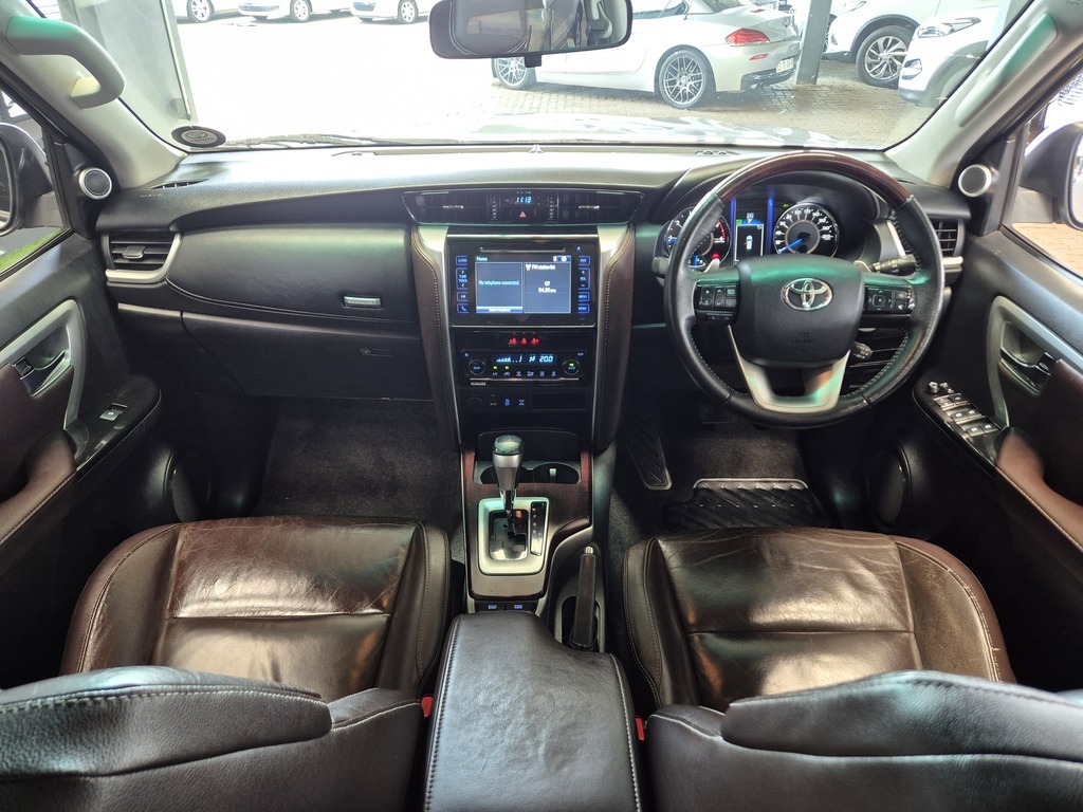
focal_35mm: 23
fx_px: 720
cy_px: 406
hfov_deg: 73.9
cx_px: 542
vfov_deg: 58.9
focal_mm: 5.4
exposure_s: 1/100
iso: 400
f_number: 1.8
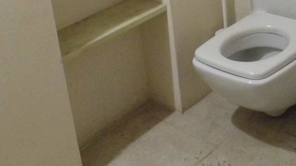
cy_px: -42
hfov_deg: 33.2
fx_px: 495
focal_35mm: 63
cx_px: 179
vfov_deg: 18.0
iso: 400
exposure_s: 1/20
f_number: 3.1
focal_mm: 4.5
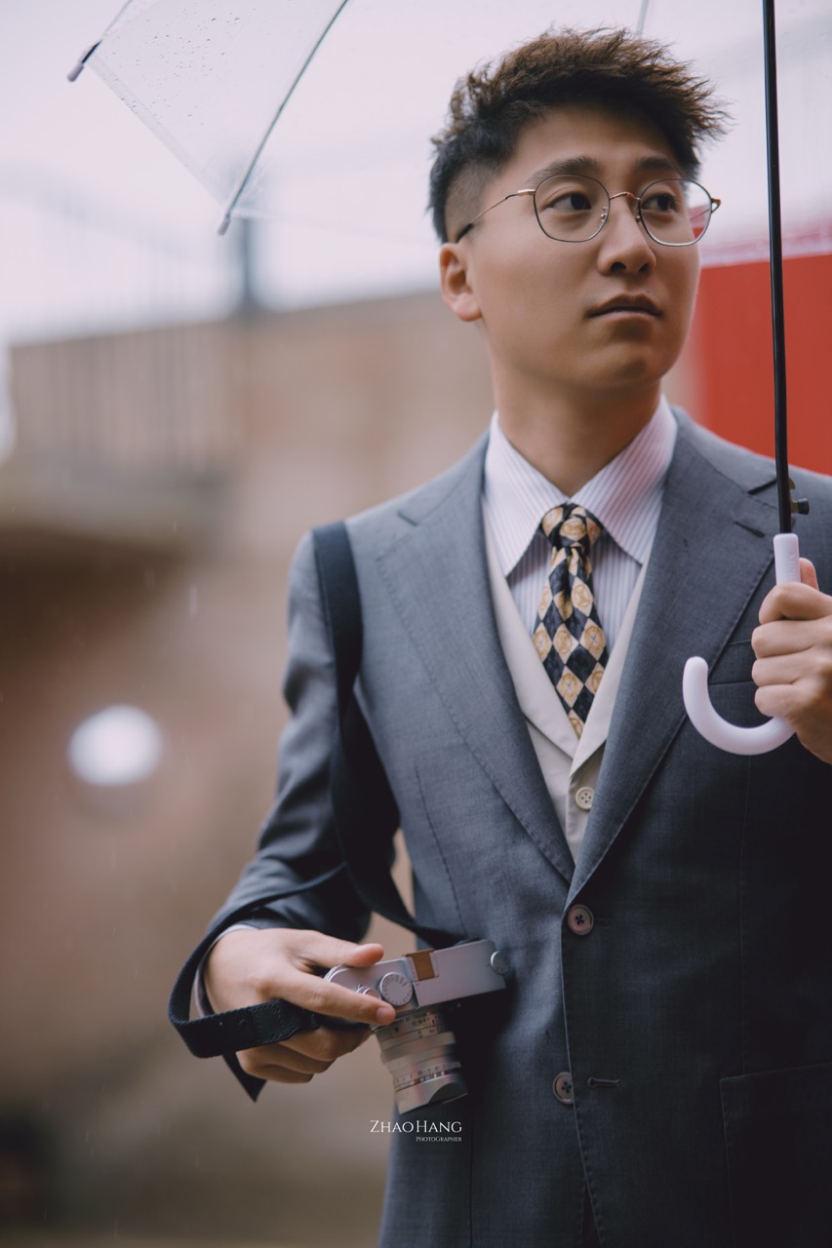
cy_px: 624
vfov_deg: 23.9
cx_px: 416
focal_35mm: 85
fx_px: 2947
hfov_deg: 16.1
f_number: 1.8
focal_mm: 85
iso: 200
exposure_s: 1/320
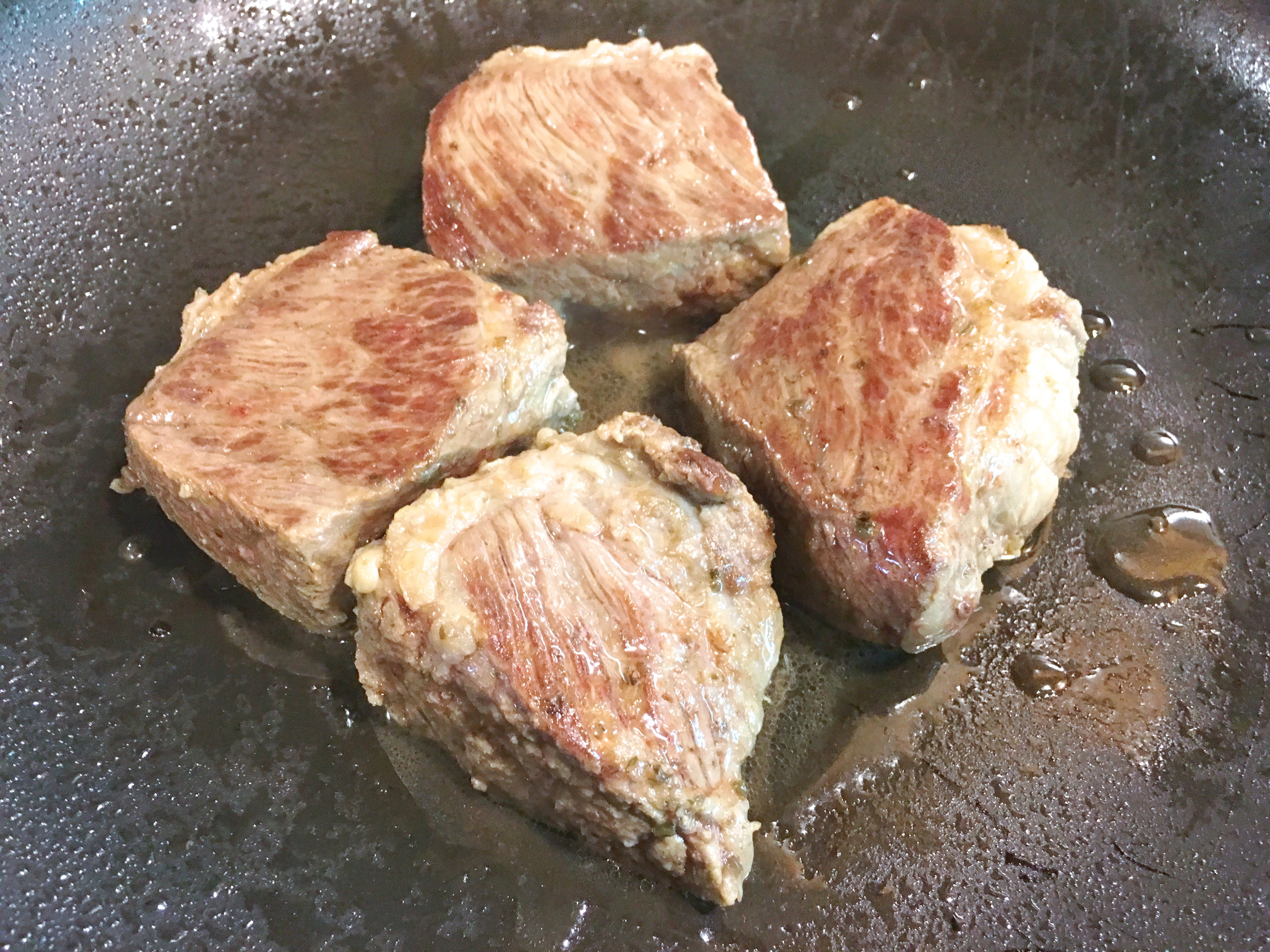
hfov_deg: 61.7
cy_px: 476
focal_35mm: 29
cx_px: 635
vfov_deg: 48.2
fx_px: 1064
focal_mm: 4.15
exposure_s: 1/4
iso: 50
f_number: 2.2
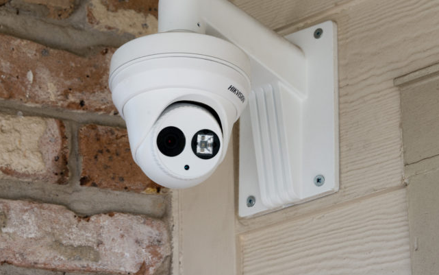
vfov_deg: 8.8
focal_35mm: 149
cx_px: 206
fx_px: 1783
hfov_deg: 14.0
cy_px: 116
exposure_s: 1/80
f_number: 11
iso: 400
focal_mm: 122
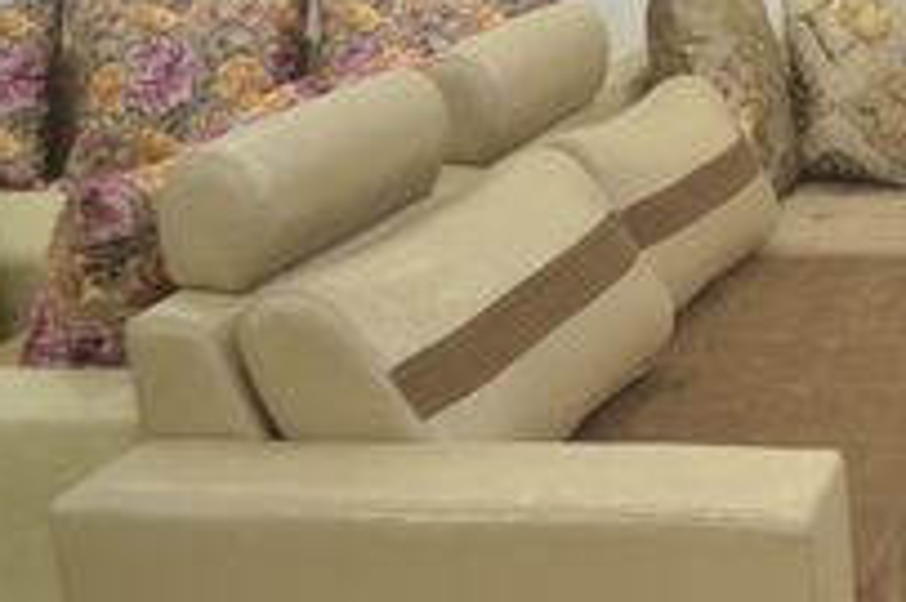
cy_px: 310
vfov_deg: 18.4
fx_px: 1861
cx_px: 1093
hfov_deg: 24.7
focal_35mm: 74
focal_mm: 20
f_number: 4
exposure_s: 1/60
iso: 400
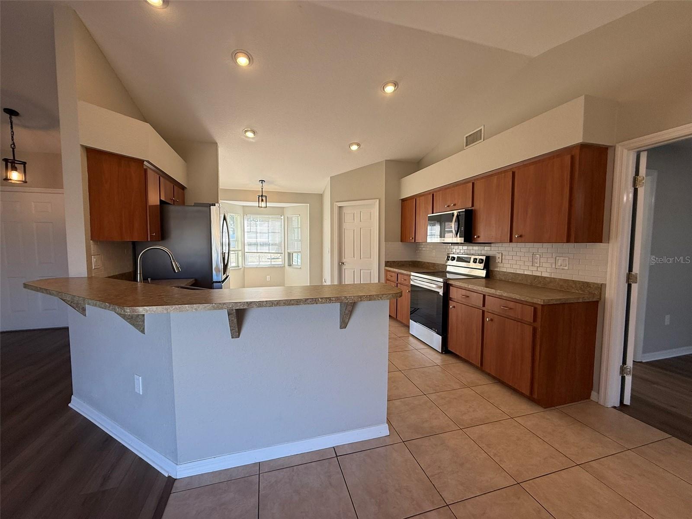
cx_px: 346
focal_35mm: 14
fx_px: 280
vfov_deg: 85.7
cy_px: 260
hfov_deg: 102.1
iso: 64
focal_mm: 2.22
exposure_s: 1/123
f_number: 2.2
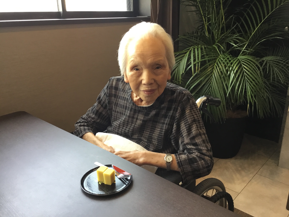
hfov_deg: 58.4
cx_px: 144
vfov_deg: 45.4
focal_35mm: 31
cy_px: 108
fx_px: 259
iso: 40
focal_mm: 3.3
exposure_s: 1/30
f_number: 2.4
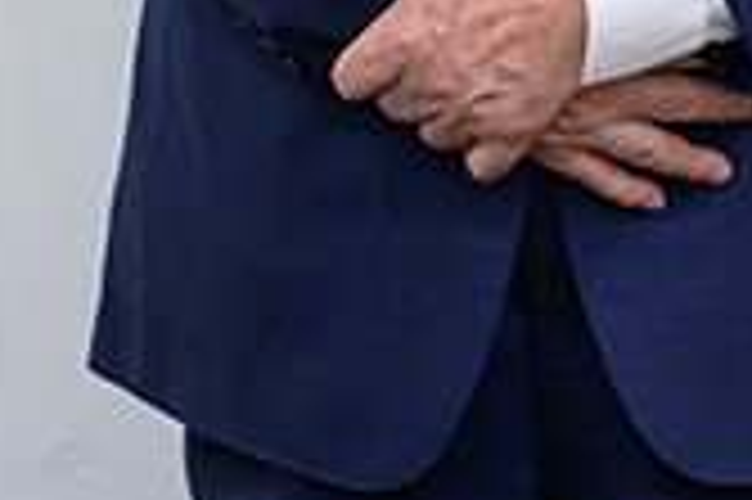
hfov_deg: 4.9
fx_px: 8765
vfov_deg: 3.2
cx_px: 491
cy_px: -741
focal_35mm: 420
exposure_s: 1/125
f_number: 2.8
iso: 800
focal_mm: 70
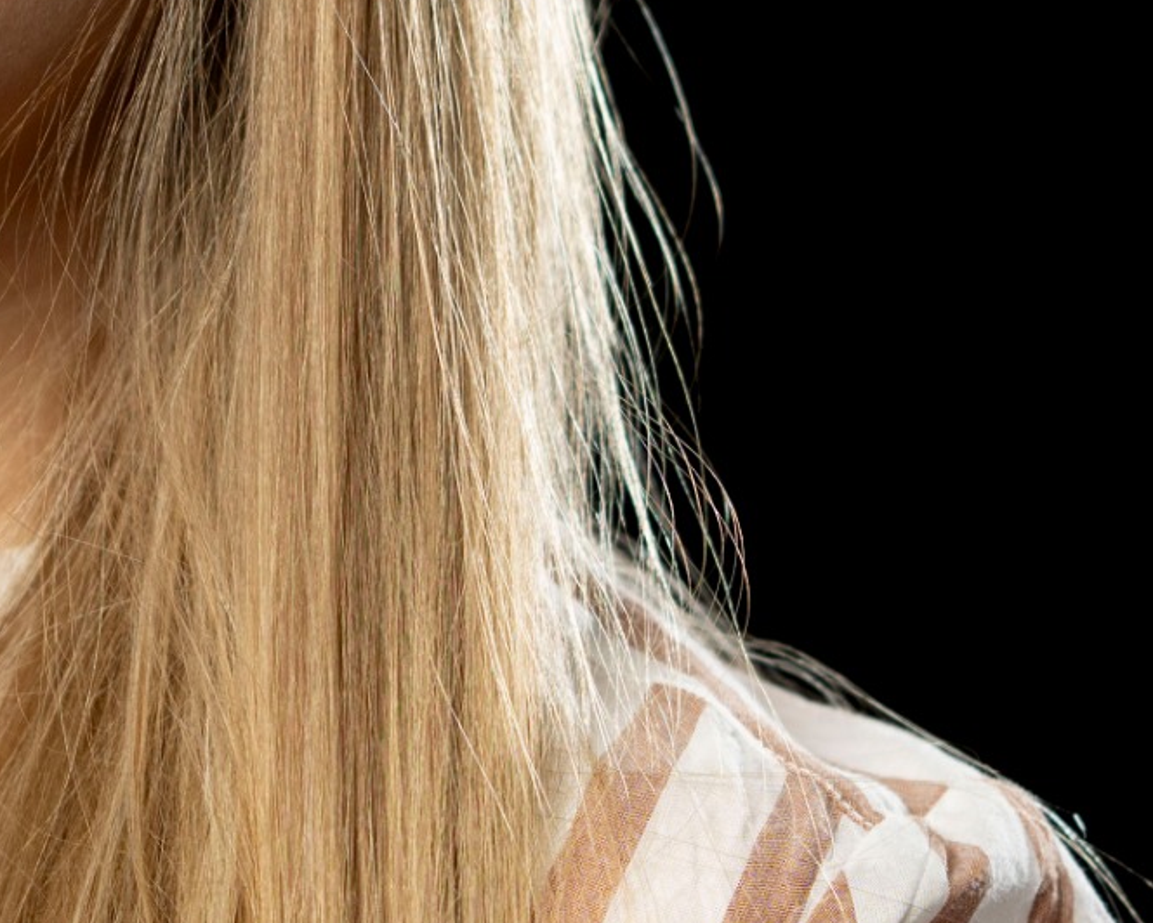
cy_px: 723
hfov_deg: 4.2
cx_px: 229
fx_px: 15741
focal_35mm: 461
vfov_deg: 3.4
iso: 80
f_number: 2.5
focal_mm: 85
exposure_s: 1/250
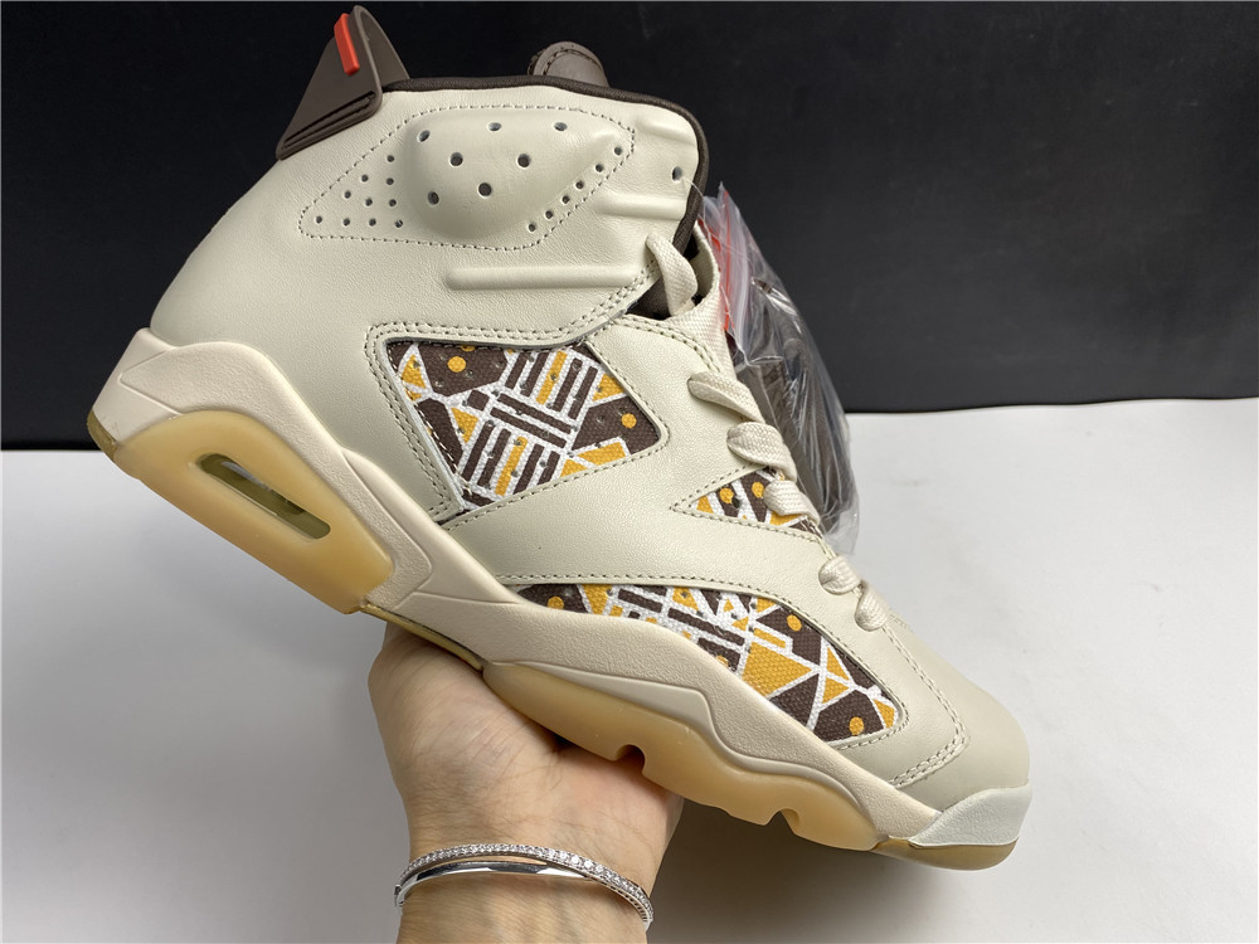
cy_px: 472
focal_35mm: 26
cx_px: 630
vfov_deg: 53.1
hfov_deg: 67.3
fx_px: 946
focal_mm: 4.25
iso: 32
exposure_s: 1/100
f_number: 1.8
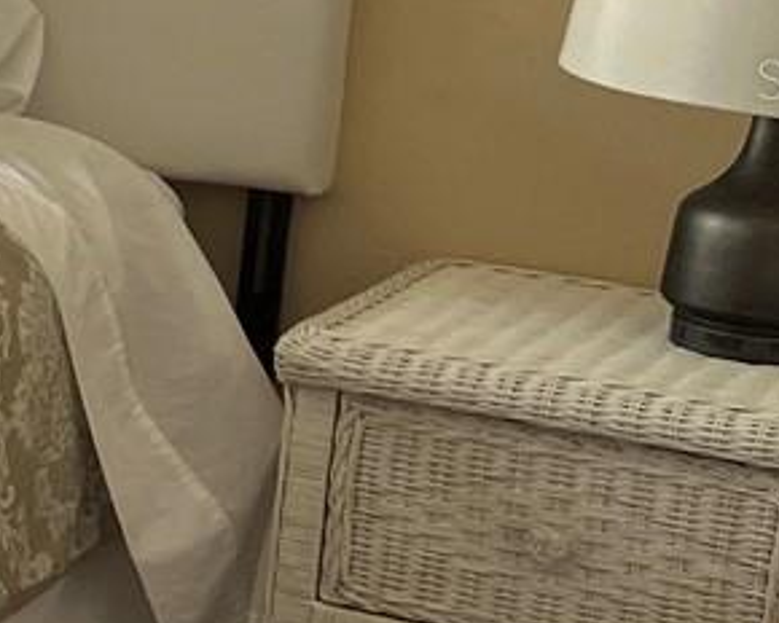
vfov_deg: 11.0
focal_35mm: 140
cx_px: -1139
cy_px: 78
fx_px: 3228
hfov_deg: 11.3
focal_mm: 5.7
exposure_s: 1/121
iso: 100
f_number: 1.5
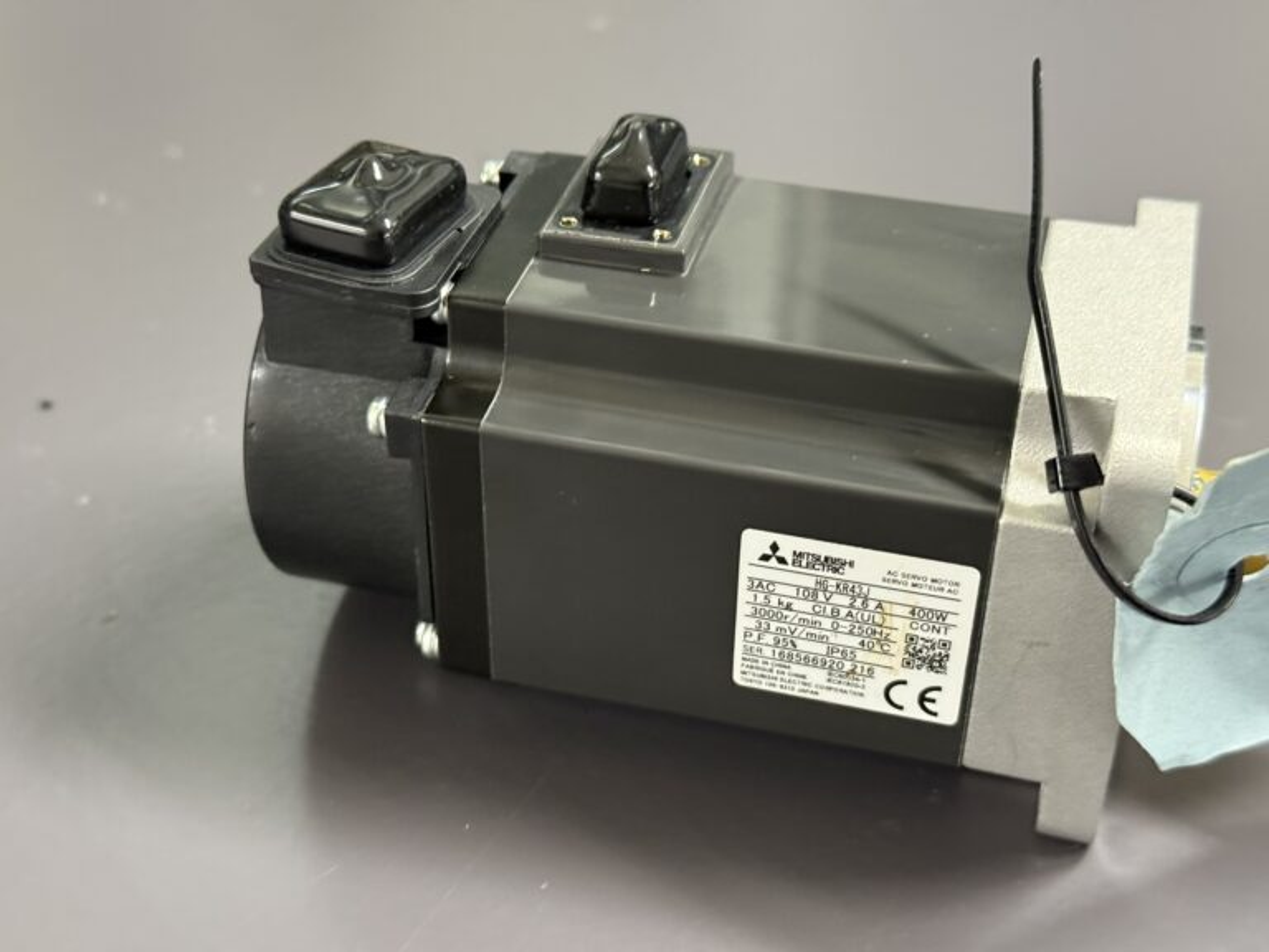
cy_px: 476
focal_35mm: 48
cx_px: 634
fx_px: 1760
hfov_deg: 39.7
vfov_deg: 30.3
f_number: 1.78
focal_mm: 6.76
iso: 500
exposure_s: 1/25
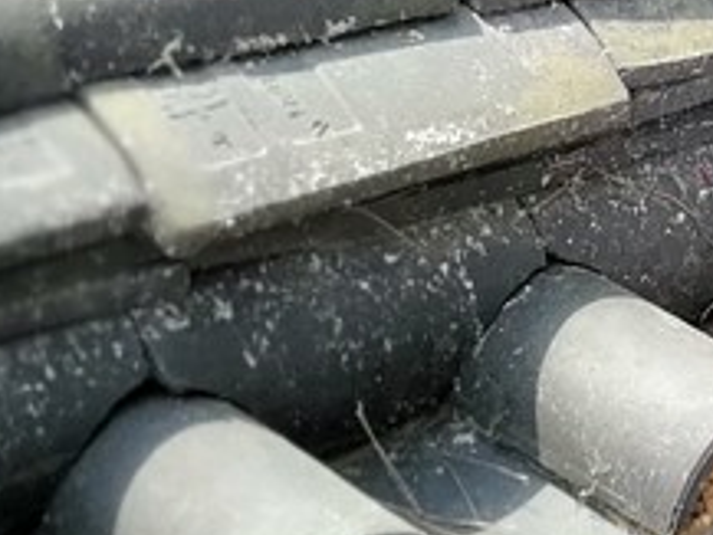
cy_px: -469
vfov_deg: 8.9
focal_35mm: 159
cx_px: 1028
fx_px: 3277
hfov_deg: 11.9
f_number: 2.2
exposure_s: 1/291
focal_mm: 3.95
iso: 50
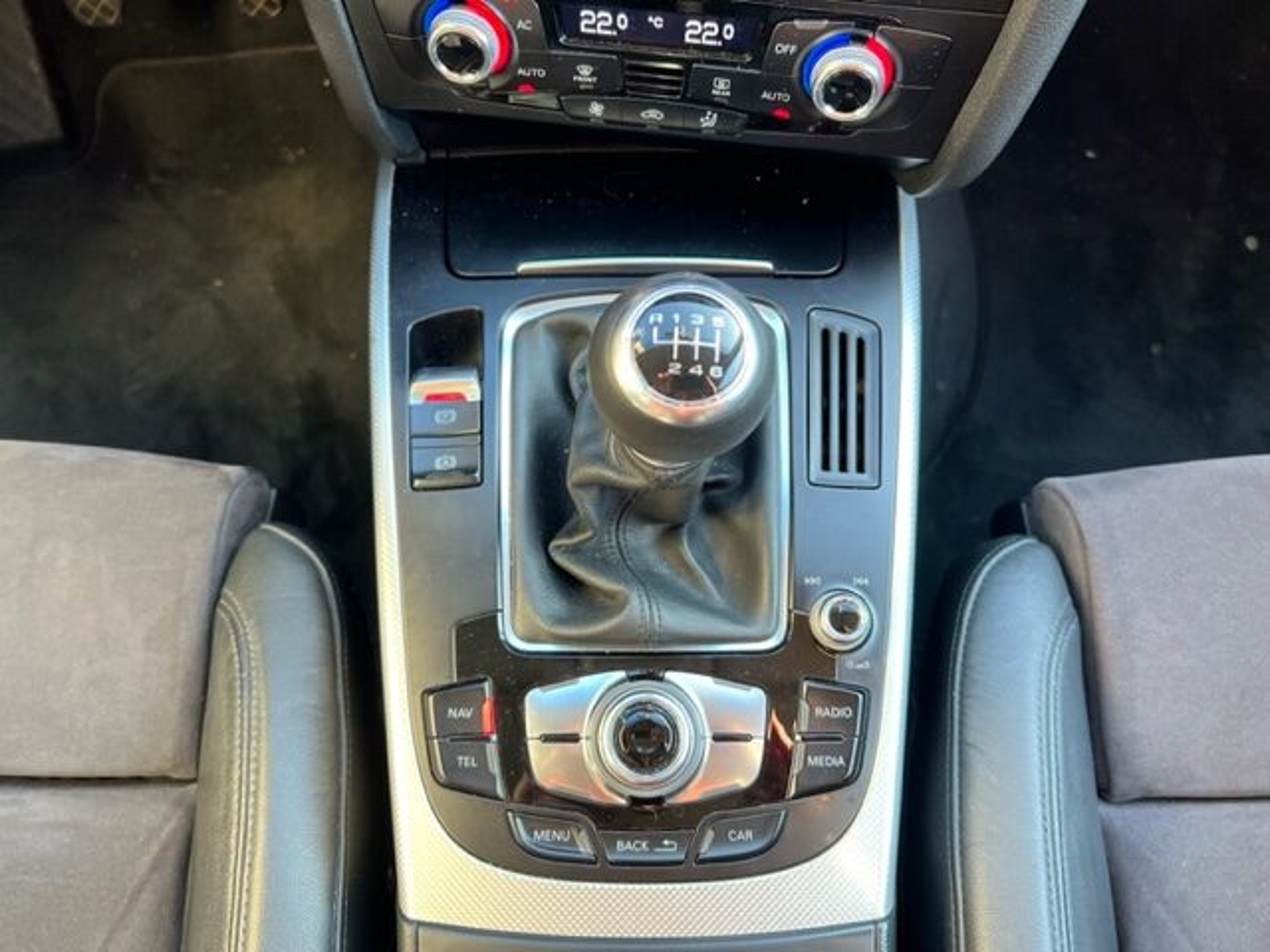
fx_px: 954
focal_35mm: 26
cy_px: 476
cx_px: 635
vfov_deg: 53.1
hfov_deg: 67.3
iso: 125
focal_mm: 5.7
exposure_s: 1/100
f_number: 1.5
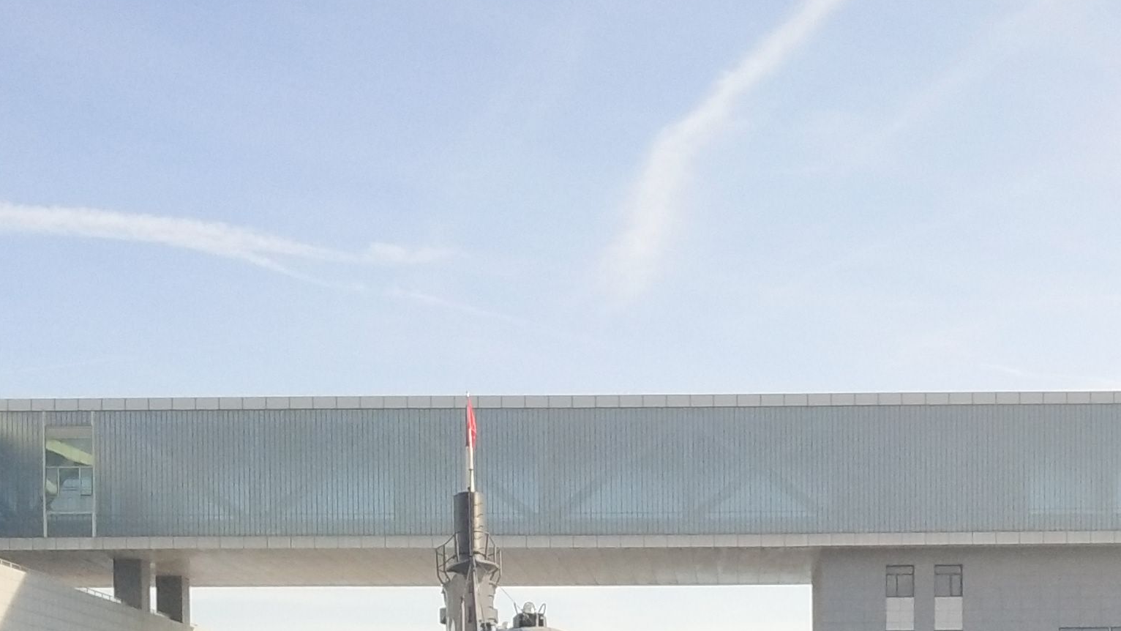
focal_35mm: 86
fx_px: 2556
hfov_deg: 24.6
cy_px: 851
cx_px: 735
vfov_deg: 13.5
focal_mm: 3.95
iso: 128
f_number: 1.8
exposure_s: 1/1845
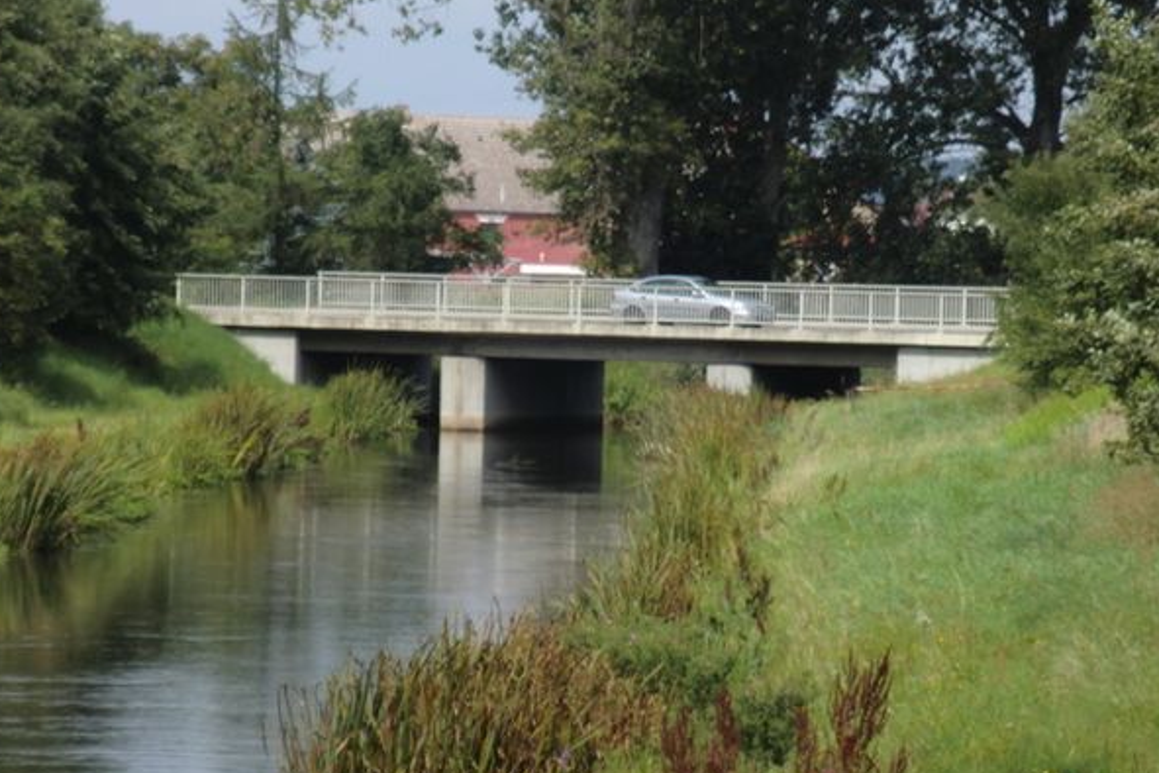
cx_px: 579
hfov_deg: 7.9
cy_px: 409
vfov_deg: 5.2
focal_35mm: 262
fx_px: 8434
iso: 64
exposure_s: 1/320
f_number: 5.7
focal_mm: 43
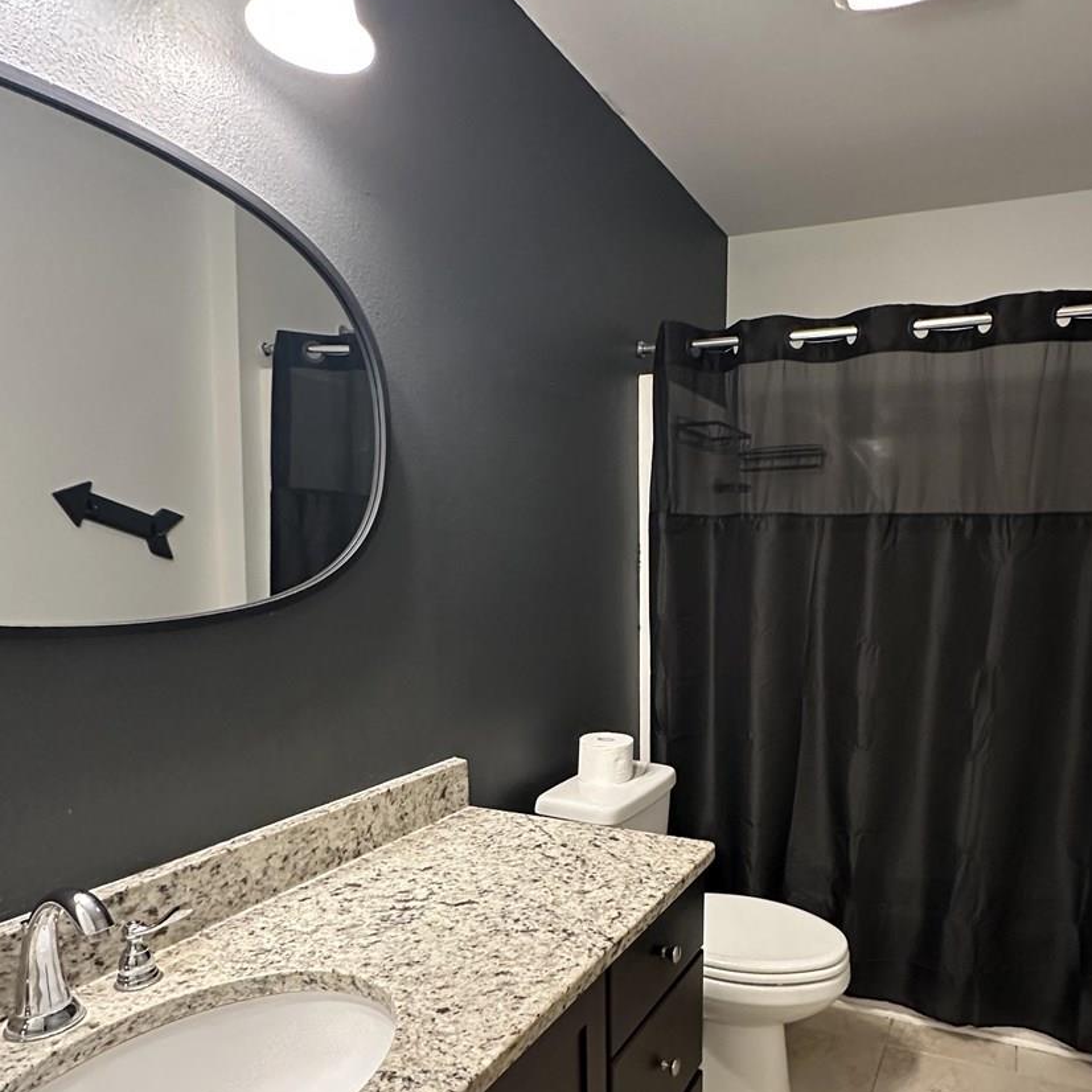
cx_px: 709
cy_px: 677
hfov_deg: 65.8
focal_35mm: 23
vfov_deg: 66.3
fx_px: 821
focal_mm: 2.22
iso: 500
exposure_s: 1/60
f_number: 2.2
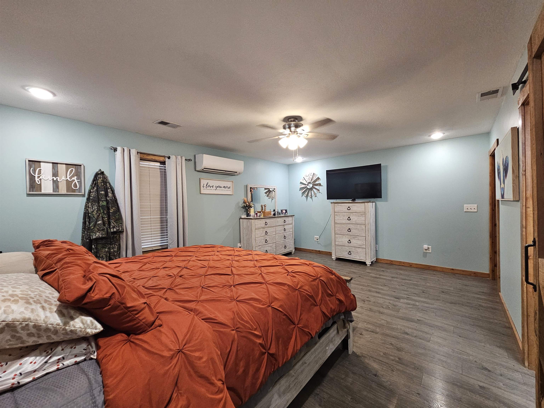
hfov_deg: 106.2
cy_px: 204
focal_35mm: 13
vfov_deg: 89.9
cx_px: 272
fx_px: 204
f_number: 2.2
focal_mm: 2.2
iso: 400
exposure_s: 1/60
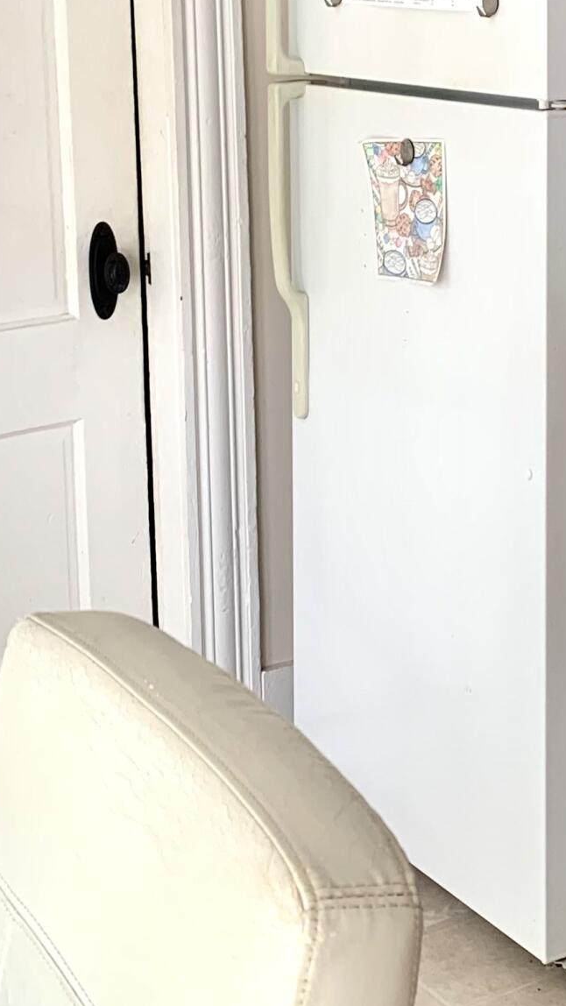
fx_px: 1974
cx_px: 602
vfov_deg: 27.8
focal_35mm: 74
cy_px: 152
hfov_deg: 15.9
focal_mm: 4.25
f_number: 1.8
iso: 64
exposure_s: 1/121
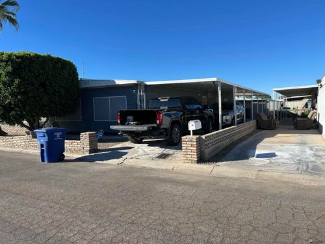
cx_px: 162
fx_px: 244
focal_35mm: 26
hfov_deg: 67.3
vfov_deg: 53.1
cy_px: 122
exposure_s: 1/3460
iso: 50
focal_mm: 5.7
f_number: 1.5
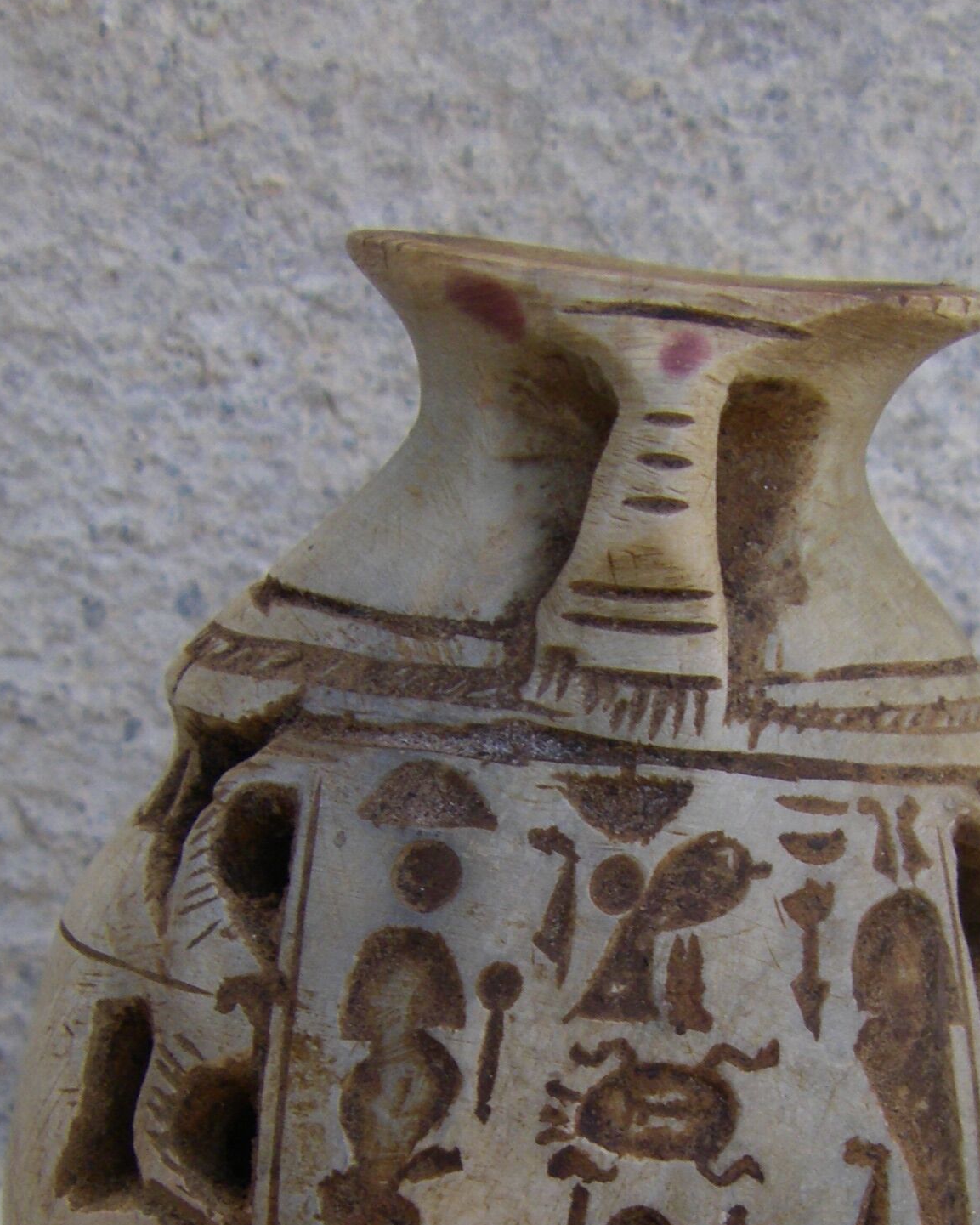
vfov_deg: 22.2
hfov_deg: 18.2
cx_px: 643
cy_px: 1088
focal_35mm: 84
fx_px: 3045
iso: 100
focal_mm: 6.3
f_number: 3.5
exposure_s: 1/50
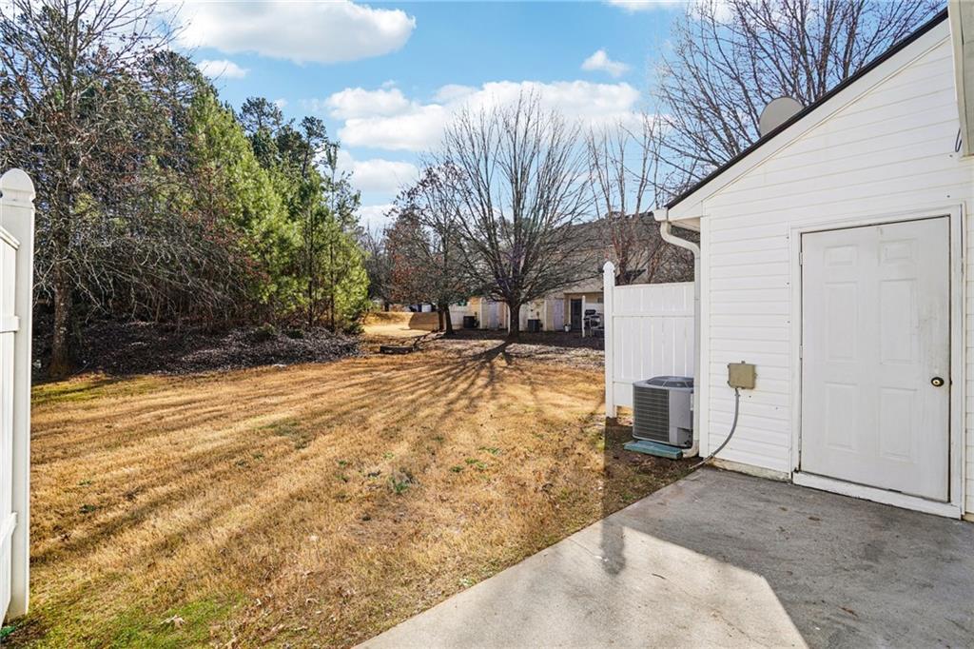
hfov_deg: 96.8
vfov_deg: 73.7
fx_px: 433
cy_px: 324
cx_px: 487
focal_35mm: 16
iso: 100
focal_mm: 16
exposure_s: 1/80
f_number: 8
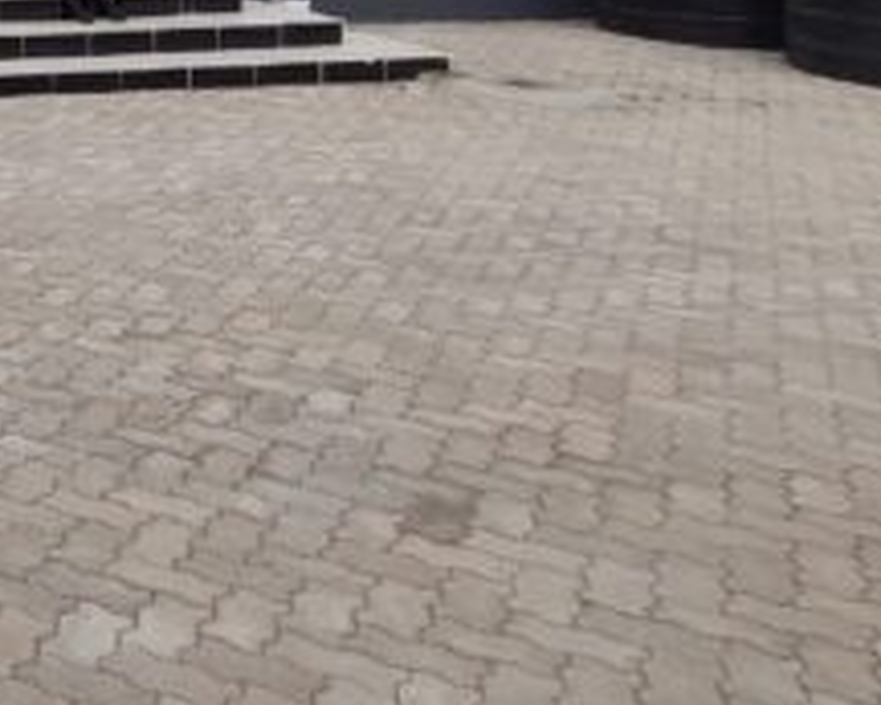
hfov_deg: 28.9
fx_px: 1226
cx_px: -363
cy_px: -208
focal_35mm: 47
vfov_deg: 27.1
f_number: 2.2
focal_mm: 1.66
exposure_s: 1/881
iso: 50
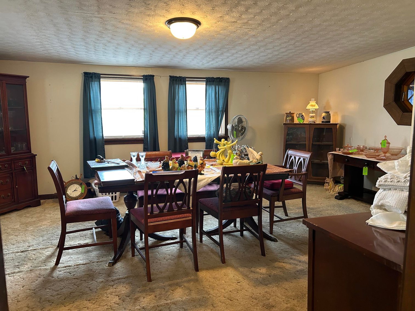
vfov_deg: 53.1
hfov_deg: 67.3
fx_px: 312
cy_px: 156
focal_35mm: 26
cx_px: 208
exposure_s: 1/60
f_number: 1.5
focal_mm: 5.7
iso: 200
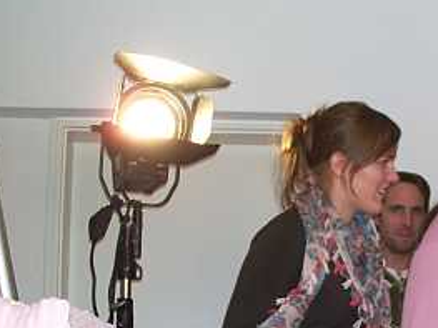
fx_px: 911
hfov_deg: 26.2
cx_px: 386
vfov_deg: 20.2
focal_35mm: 72
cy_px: 271
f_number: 3
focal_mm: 6.3
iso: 64
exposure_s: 1/30
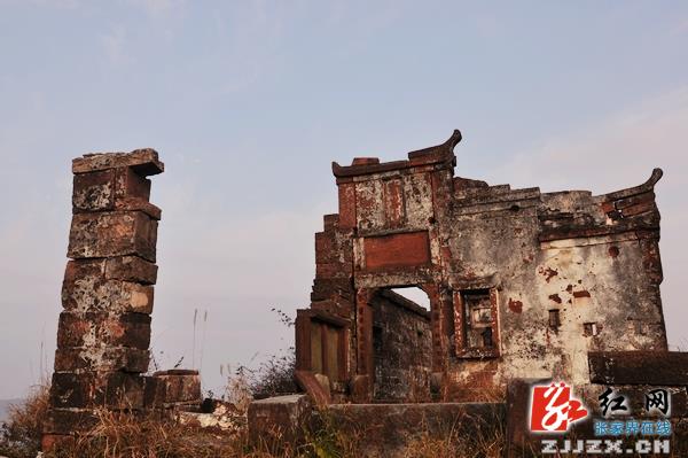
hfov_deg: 57.3
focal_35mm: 33
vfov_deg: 39.9
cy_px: 229
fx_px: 630
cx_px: 344
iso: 200
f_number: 9
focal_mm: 22
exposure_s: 1/200
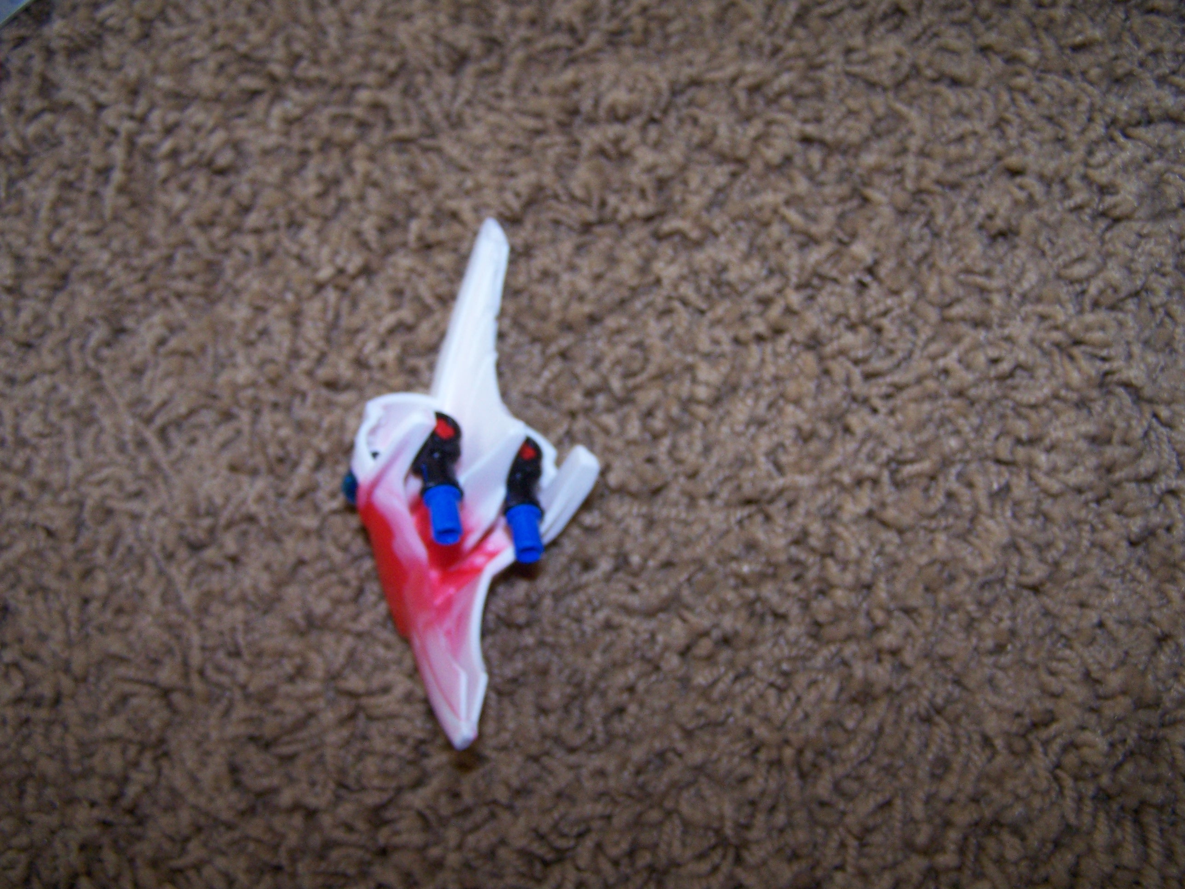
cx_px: 592
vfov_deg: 37.7
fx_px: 1301
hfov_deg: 49.0
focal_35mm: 38
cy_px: 444
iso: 140
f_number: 2.8
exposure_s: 1/60
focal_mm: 6.3
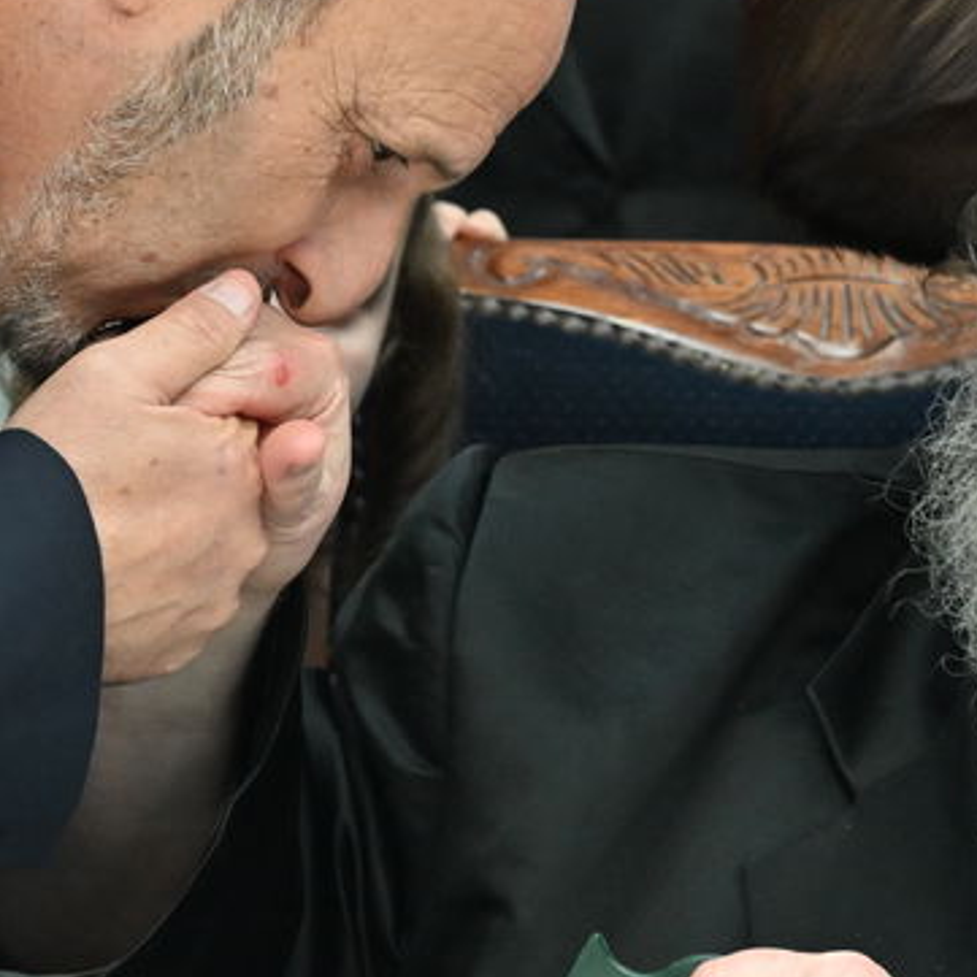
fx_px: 6738
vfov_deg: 8.3
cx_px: 376
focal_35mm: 211
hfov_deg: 8.3
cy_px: 226
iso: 1250
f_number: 5.6
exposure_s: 1/200
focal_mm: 64
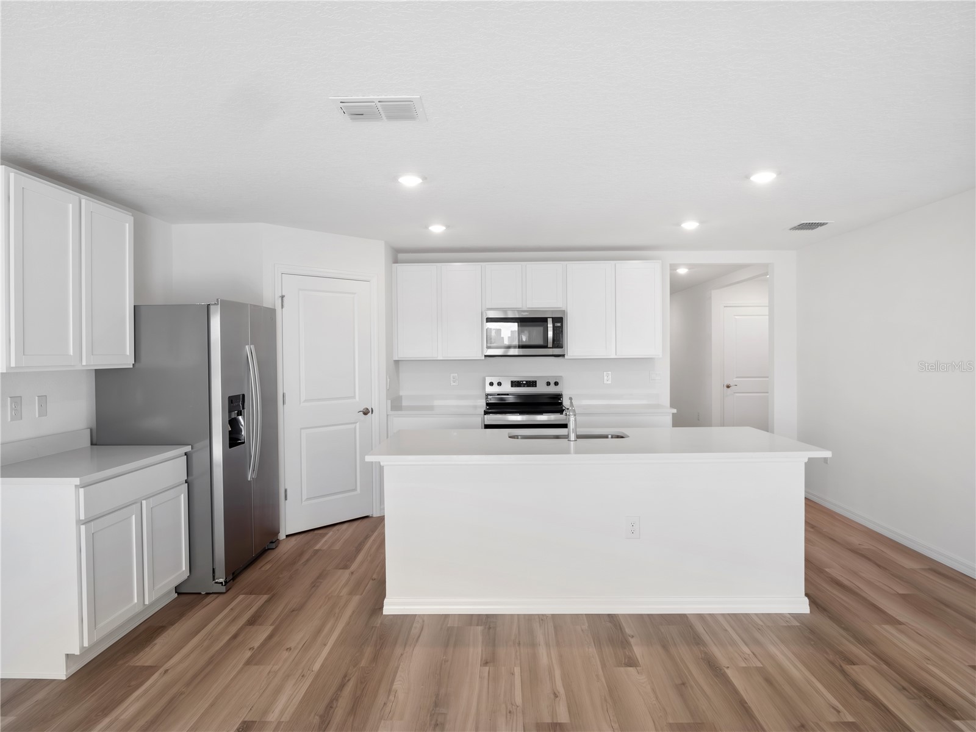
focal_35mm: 20
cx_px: 488
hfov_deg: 81.7
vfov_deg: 66.0
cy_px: 366
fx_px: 564
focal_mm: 10
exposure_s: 1/60
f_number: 6.3
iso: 1250
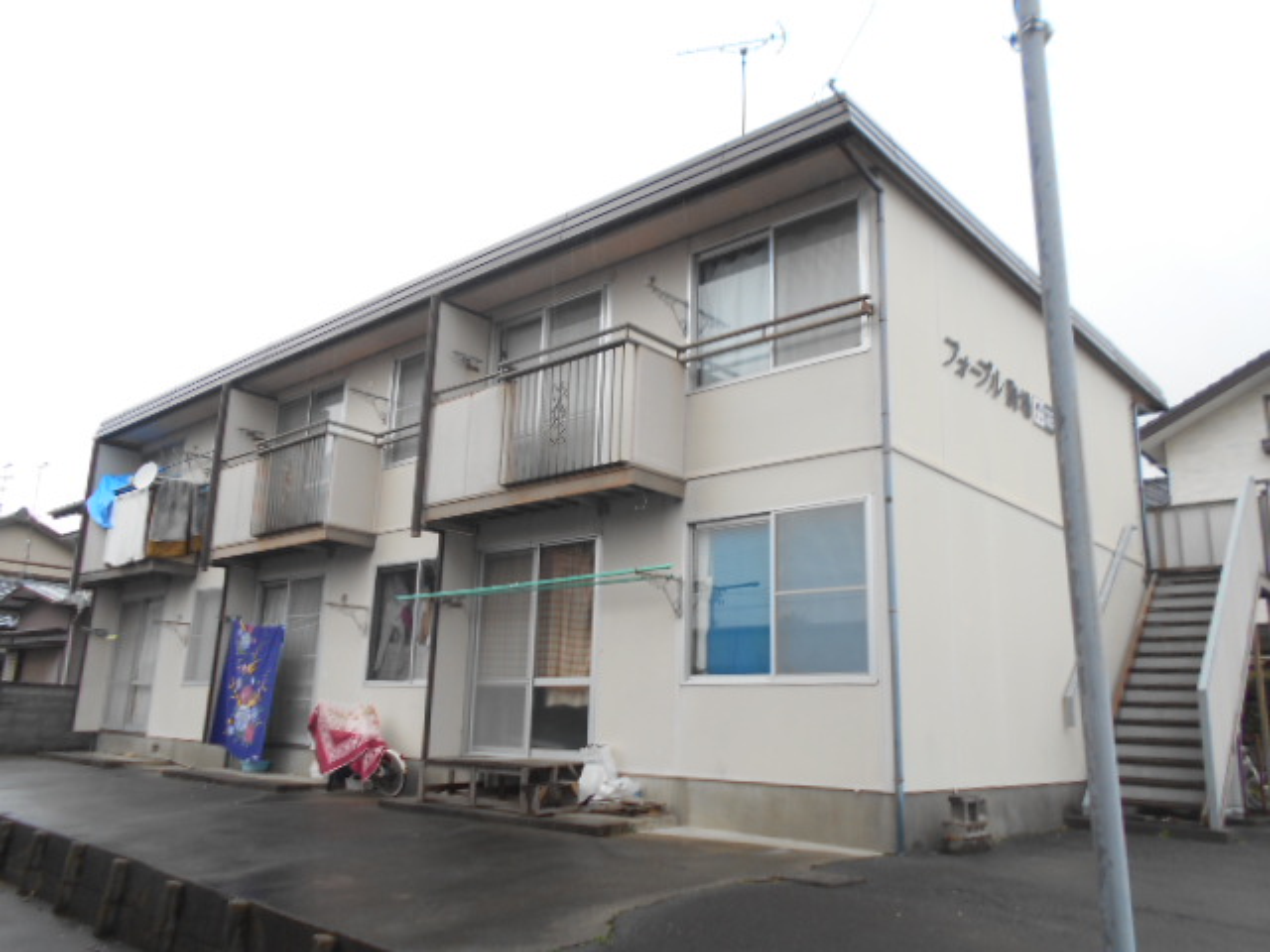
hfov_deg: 67.3
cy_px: 476
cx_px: 635
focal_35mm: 26
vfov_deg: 53.1
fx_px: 954
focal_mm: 4.6
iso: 80
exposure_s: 1/80
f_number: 3.2
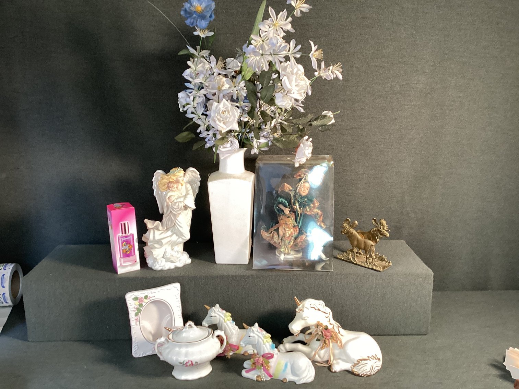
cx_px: 260
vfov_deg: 45.4
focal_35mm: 31
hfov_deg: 58.3
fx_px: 465
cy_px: 194
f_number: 2.4
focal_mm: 3.3
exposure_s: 1/60
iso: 160
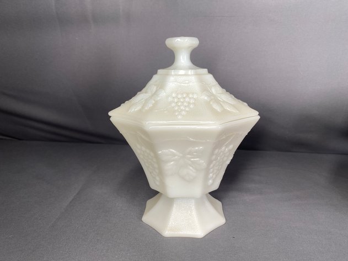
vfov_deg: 53.0
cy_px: 130
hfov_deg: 67.3
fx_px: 261
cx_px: 174
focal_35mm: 26
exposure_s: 1/120
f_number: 1.8
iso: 50
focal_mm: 4.25
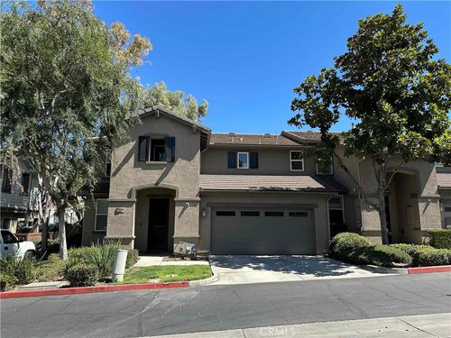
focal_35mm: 24
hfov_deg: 71.6
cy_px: 169
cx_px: 226
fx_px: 313
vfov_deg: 56.8
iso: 80
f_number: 1.78
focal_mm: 6.86
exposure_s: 1/2252
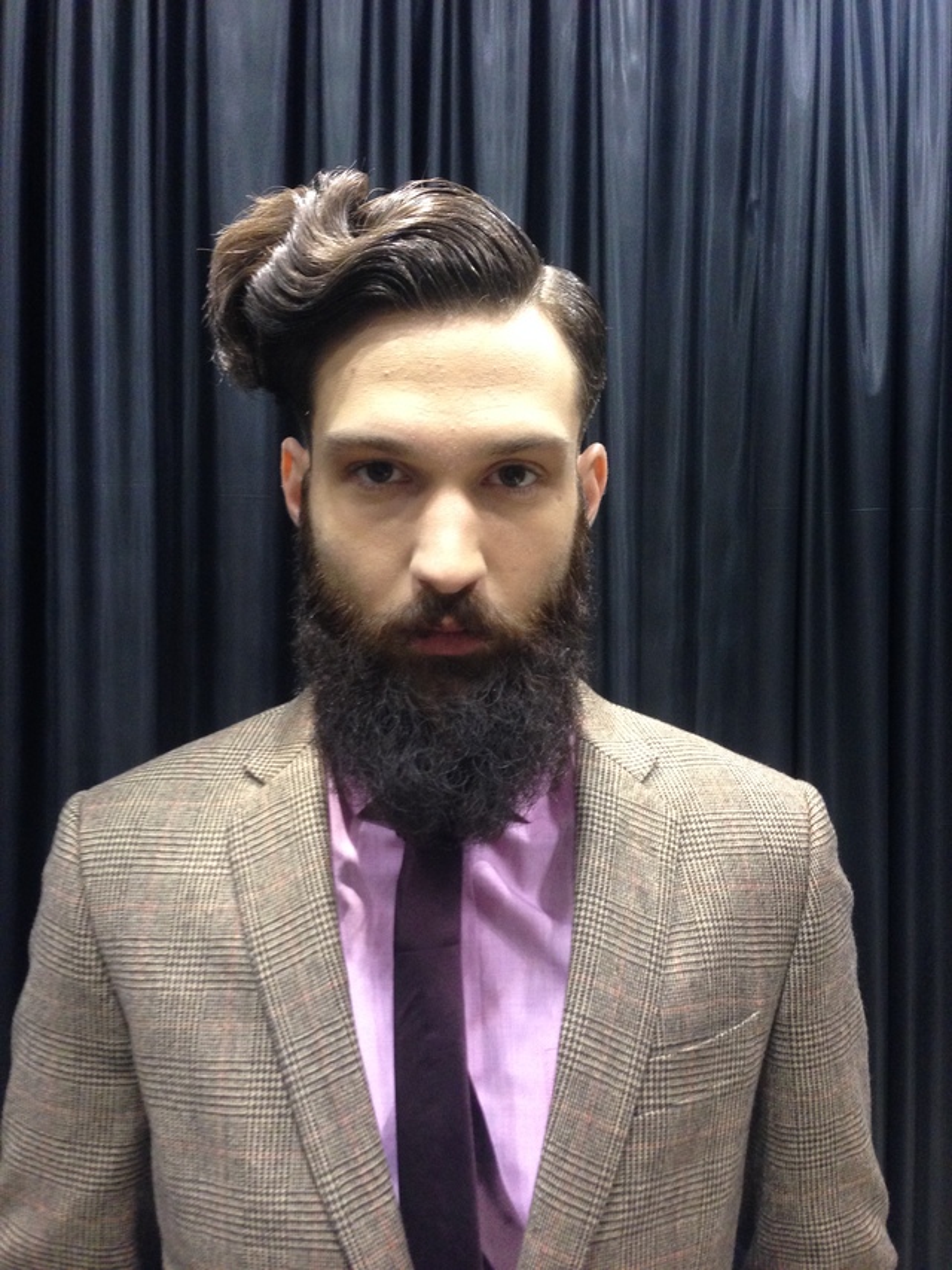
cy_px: 635
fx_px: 1210
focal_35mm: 33
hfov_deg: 43.0
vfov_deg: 55.3
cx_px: 476
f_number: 2.4
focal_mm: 4.12
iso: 250
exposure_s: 1/20
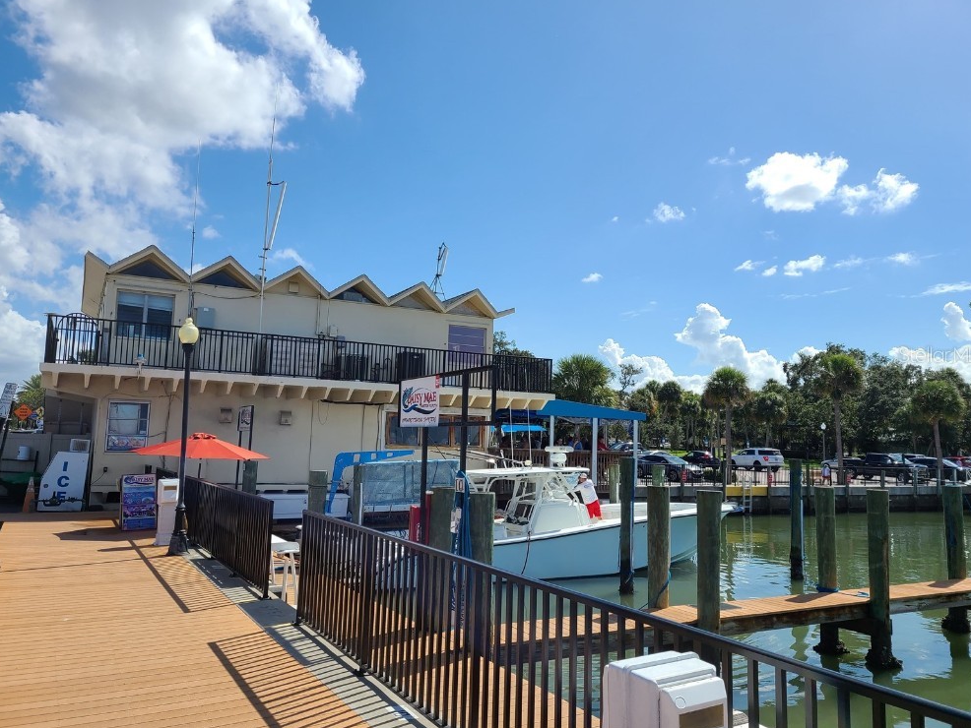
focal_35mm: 27
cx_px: 487
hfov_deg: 65.3
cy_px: 354
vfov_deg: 51.4
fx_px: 758
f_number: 1.8
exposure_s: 1/2993
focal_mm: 5.4
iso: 40
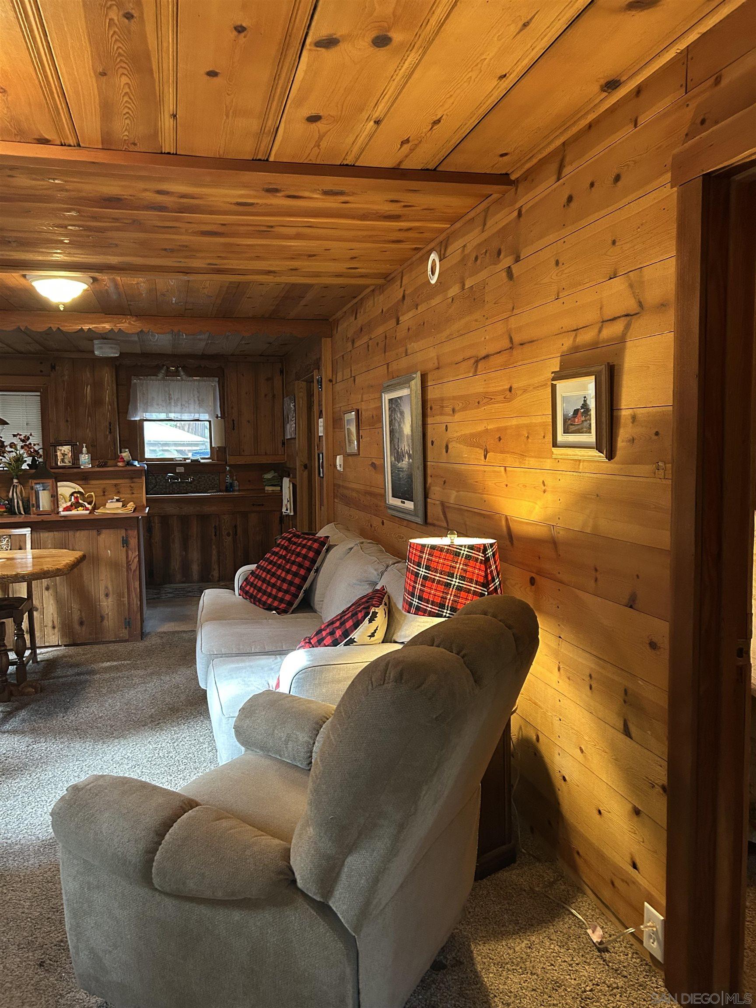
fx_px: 757
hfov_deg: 53.1
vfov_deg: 67.3
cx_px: 378
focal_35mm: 26
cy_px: 504
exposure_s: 1/40
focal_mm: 5.7
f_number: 1.5
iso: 400
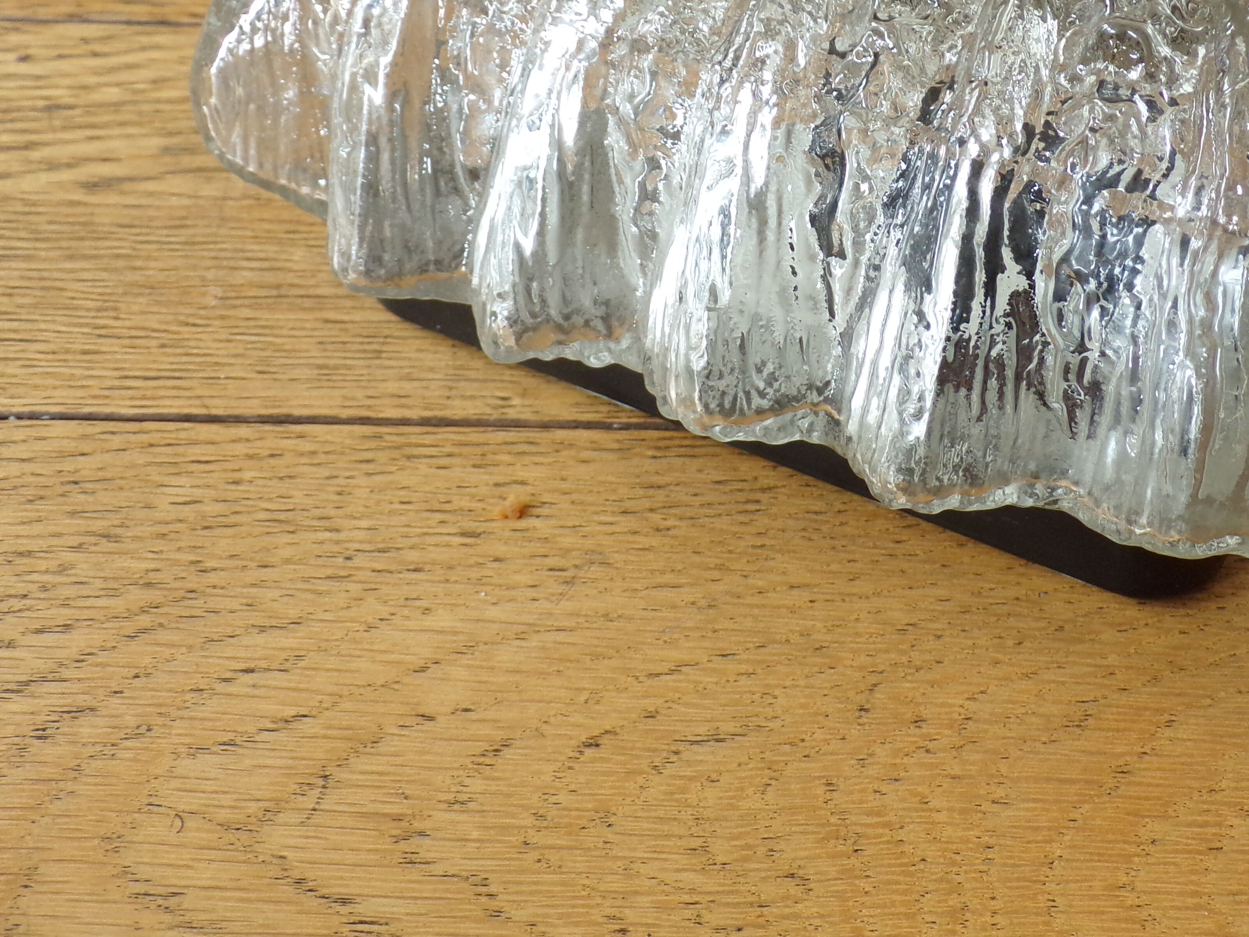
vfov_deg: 31.2
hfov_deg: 40.6
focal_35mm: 46
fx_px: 1660
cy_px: 292
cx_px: 854
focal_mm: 5.8
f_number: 3.2
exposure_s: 1/17
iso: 200
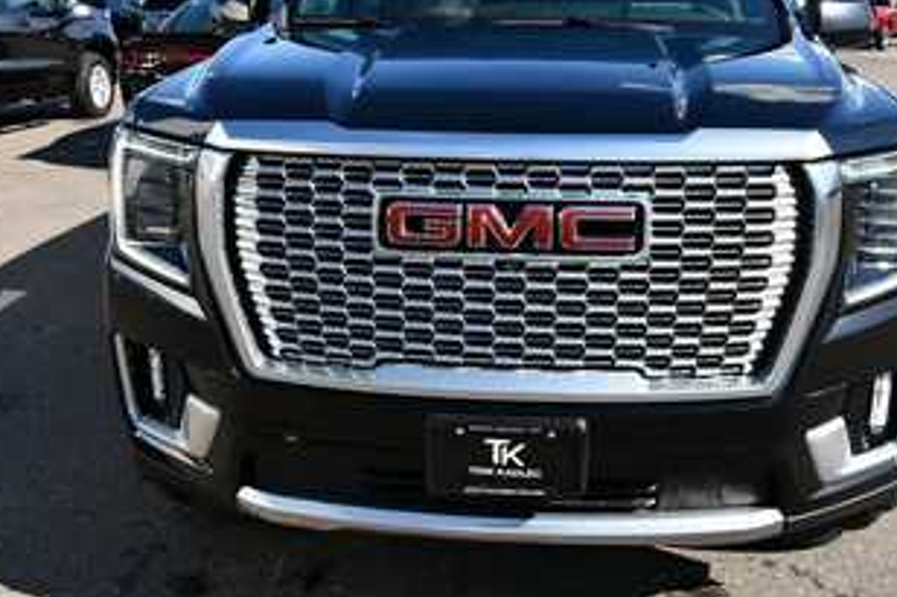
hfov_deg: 49.5
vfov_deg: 34.1
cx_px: 492
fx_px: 971
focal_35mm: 39
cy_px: 243
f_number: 8
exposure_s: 1/250
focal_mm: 20
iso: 160
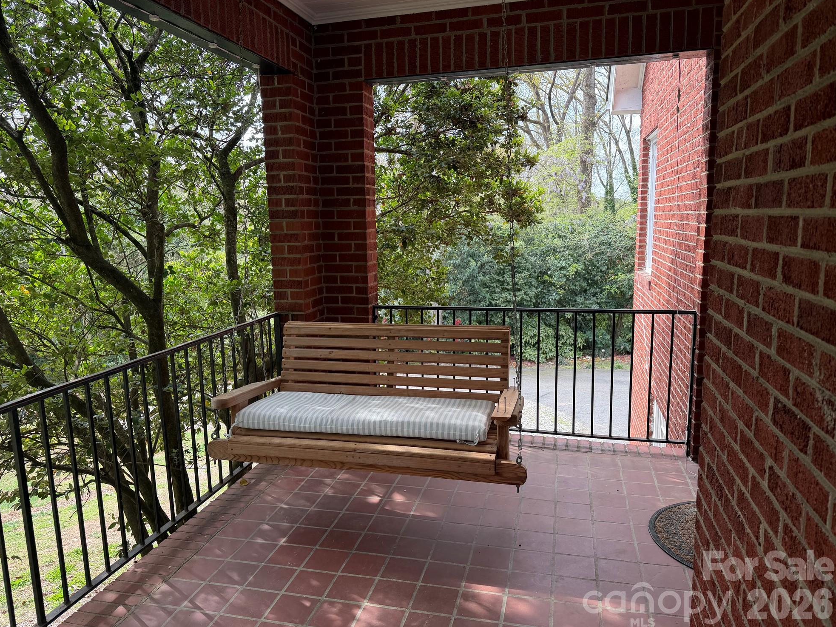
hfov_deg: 69.4
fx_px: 604
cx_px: 403
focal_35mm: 25
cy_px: 308
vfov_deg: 54.9
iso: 80
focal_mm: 6.76
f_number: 1.78
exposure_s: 1/287
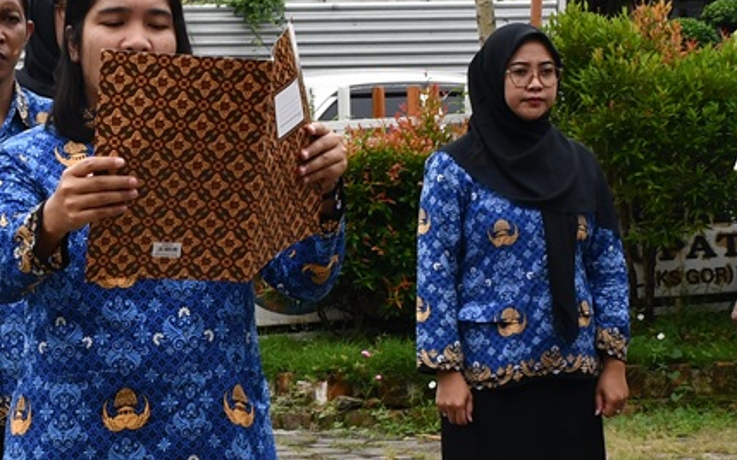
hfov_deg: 10.9
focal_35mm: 191
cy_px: 251
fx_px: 3834
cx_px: 95
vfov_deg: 6.9
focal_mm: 32
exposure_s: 1/250
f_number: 8
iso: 180
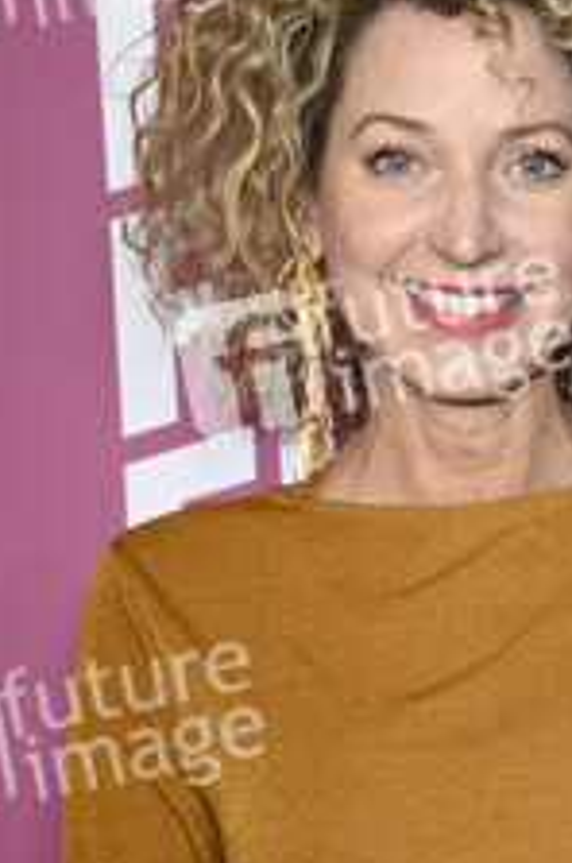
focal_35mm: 165
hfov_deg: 8.3
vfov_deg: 12.5
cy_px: 542
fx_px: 3944
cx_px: 487
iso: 640
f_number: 5.6
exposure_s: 1/250
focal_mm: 92
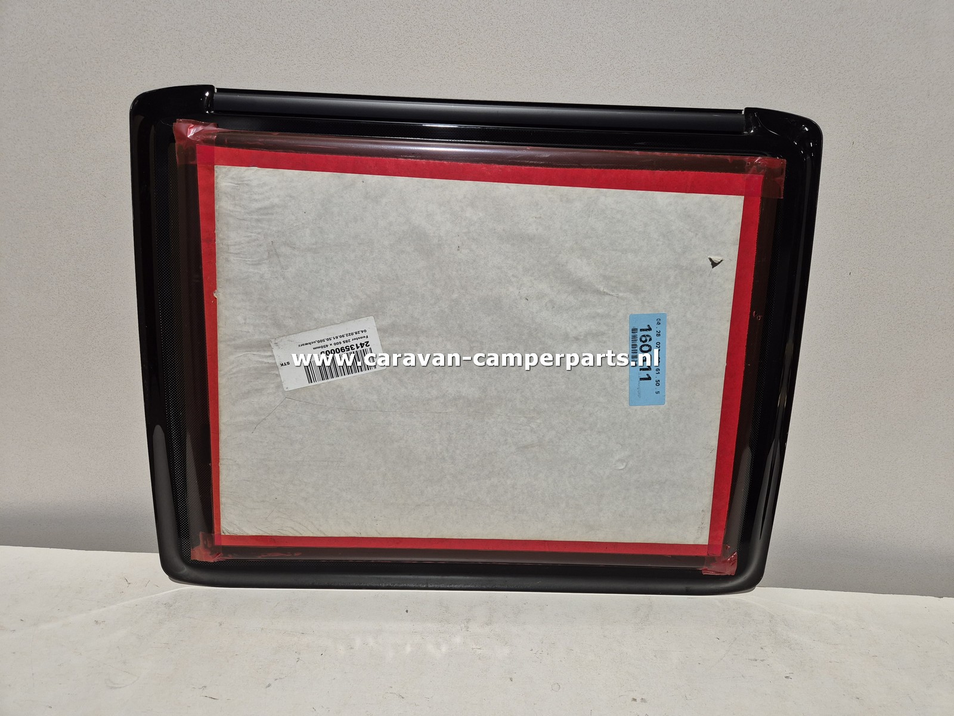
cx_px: 477
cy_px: 358
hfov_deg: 73.9
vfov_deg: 58.9
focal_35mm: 23
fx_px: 634
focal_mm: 5.4
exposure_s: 1/100
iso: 160
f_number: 1.8
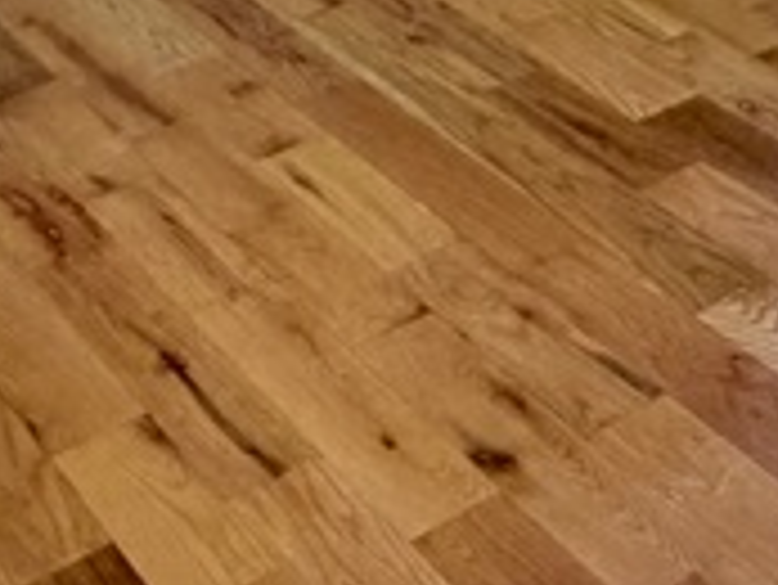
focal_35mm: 83
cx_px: 481
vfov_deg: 16.5
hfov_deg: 23.5
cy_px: -234
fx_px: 1867
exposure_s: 1/116
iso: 320
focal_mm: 2.22
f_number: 2.2
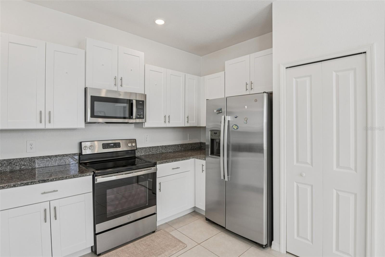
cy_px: 128
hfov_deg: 90.0
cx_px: 192
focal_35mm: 18
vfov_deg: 67.4
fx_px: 192
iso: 400
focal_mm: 18
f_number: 8
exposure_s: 1/60
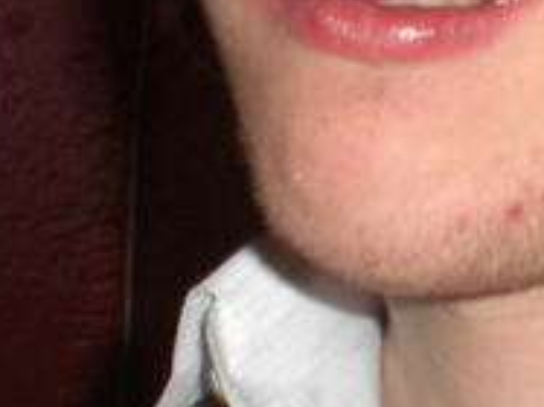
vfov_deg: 8.9
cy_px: -224
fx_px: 2560
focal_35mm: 163
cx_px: 477
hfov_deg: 12.1
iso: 200
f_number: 3.1
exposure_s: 1/60
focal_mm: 6.3
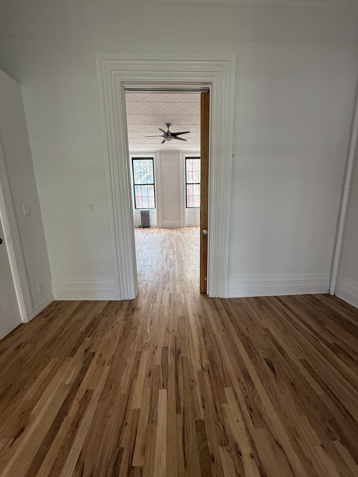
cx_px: 179
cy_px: 238
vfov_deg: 102.1
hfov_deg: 85.7
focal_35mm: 14
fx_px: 193
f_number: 2.2
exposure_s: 1/99
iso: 250
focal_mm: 2.22
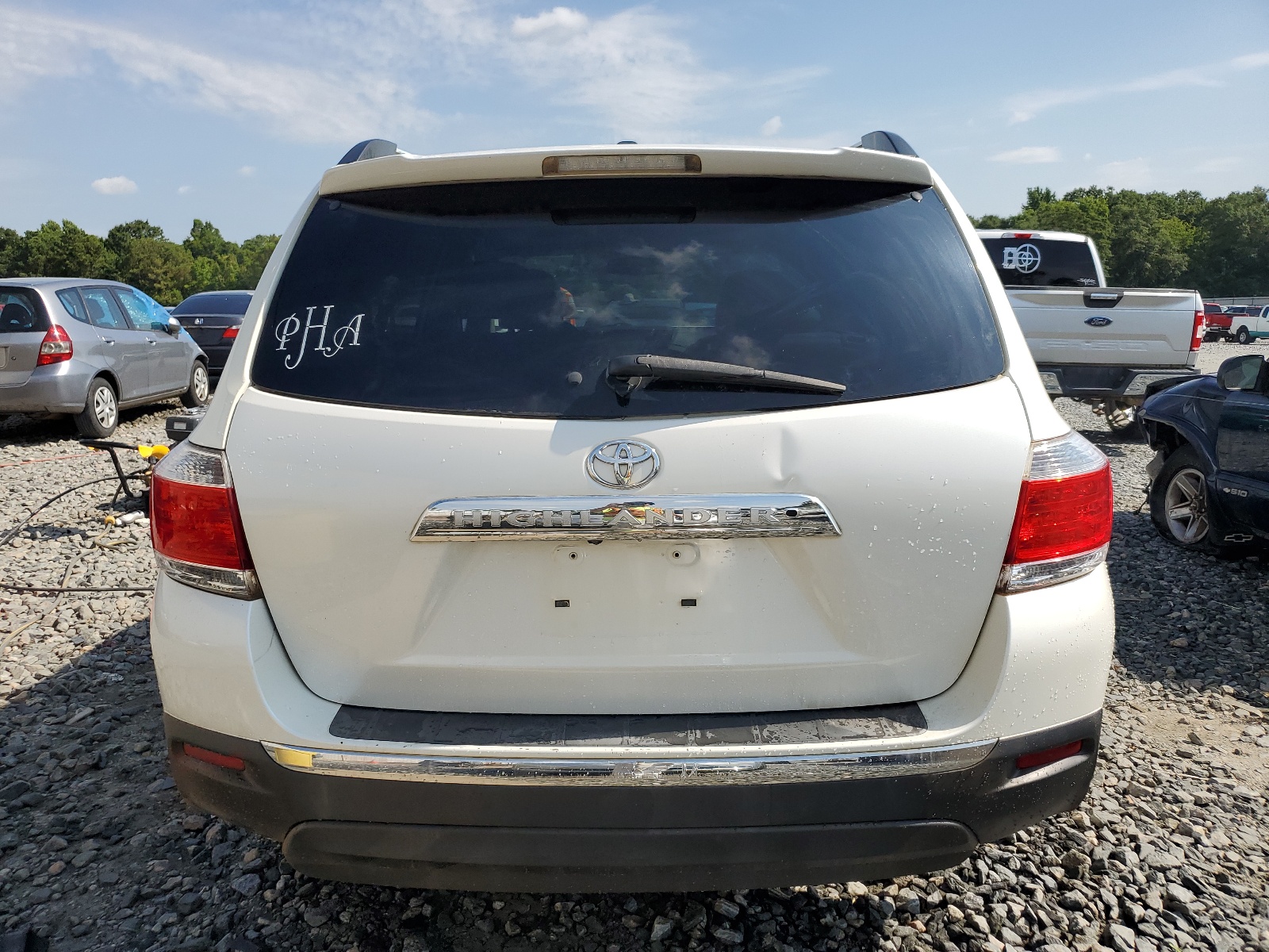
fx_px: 953
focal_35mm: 26
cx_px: 634
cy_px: 476
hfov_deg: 67.3
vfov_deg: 53.1
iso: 50
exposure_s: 1/3333
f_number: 1.5
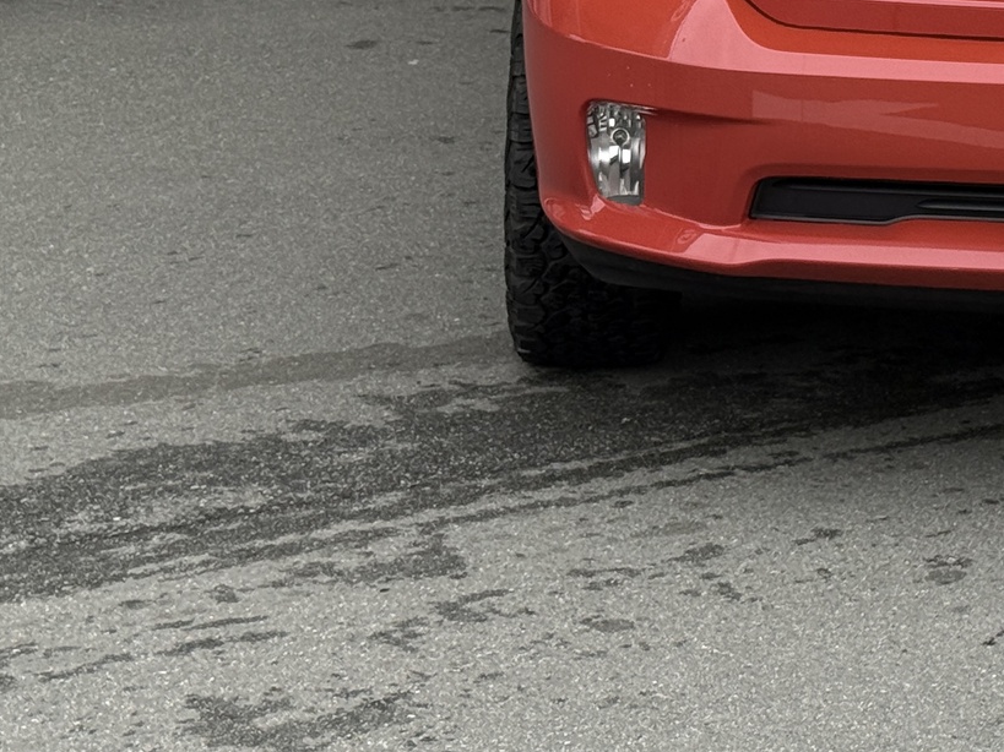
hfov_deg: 16.0
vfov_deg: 12.1
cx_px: 1057
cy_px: -78
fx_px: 3480
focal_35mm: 120
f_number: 1.78
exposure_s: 1/442
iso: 100
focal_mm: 6.76
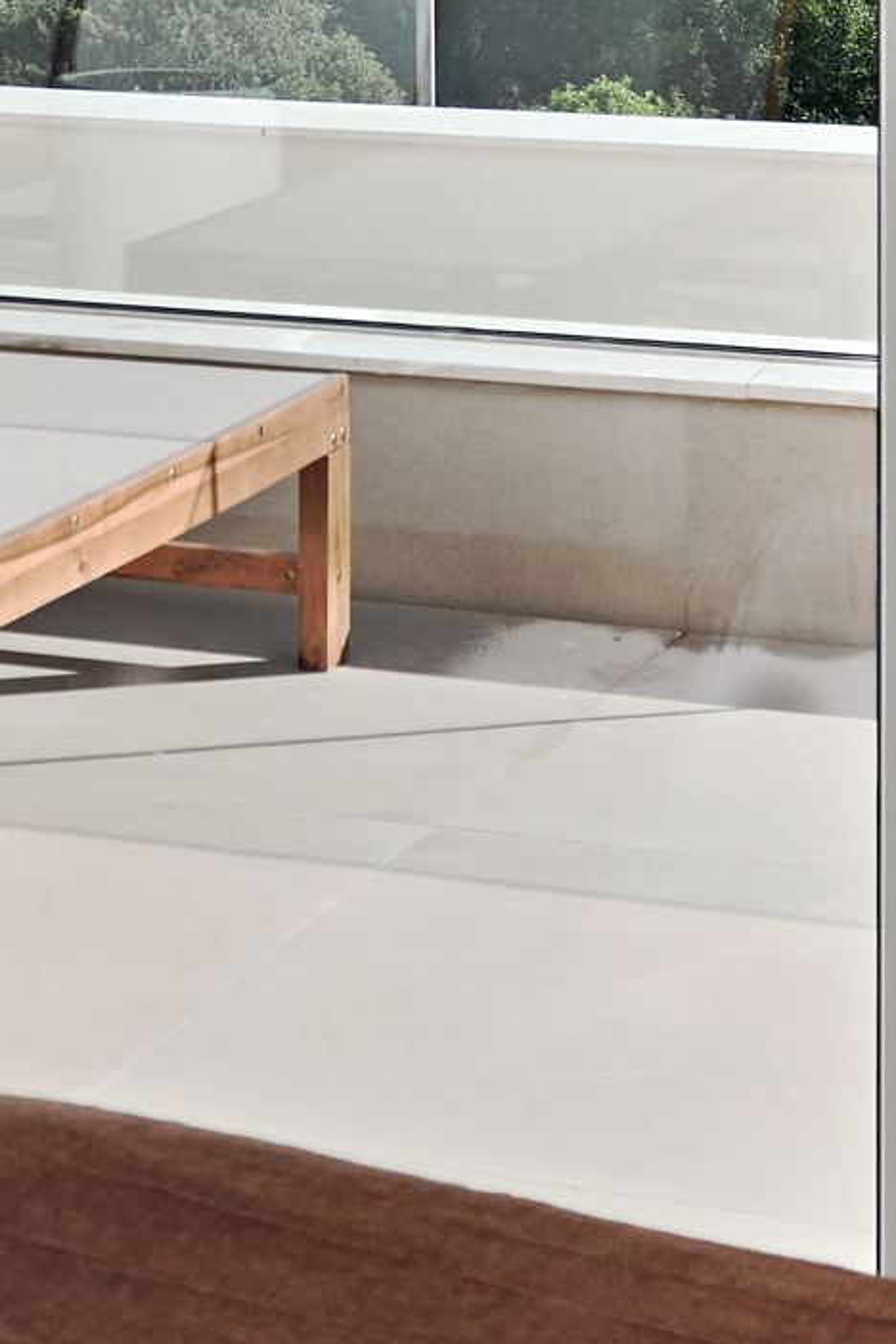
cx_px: -184
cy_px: -385
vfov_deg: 16.3
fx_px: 4442
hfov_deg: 11.3
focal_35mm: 119
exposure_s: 1/1300
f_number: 5.6
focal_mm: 19.1
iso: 500
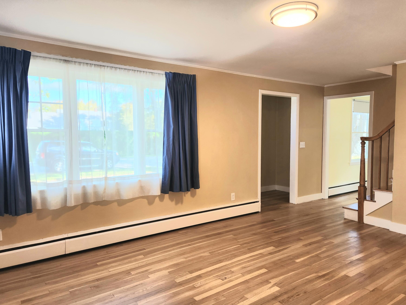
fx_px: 270
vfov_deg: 58.9
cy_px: 152
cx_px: 203
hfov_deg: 73.9
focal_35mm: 23
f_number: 1.8
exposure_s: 1/182
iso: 125
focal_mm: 5.4
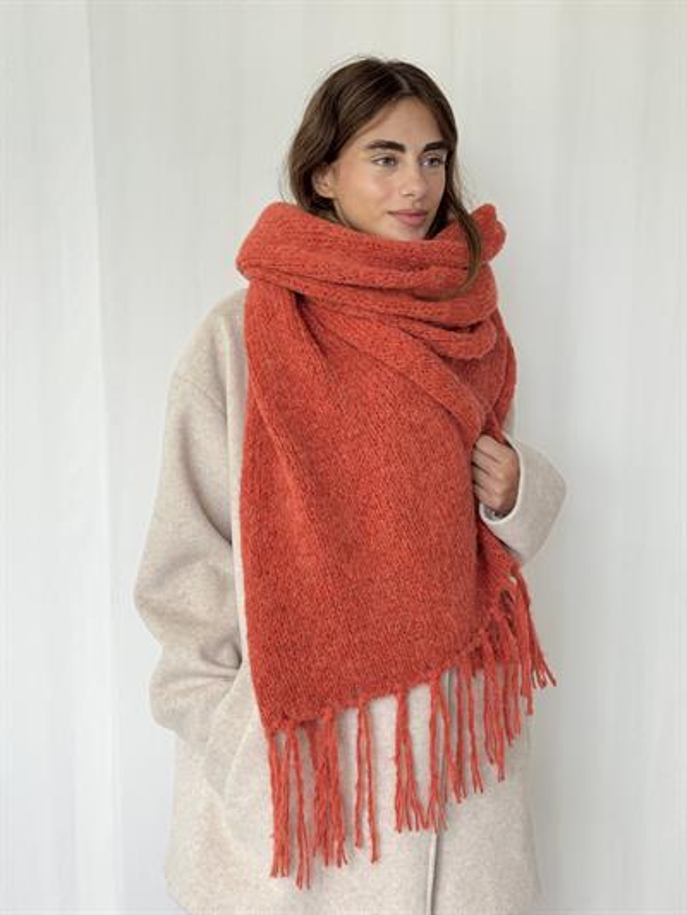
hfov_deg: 30.3
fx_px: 1270
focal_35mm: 48
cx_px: 344
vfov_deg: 39.6
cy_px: 458
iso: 80
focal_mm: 6.76
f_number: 1.78
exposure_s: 1/121
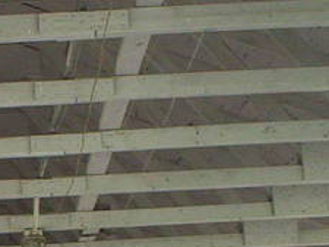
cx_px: -102
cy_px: 376
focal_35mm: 137
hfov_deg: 13.8
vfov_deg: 10.4
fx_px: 1303
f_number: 4.5
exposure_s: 1/60
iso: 140
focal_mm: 4.99
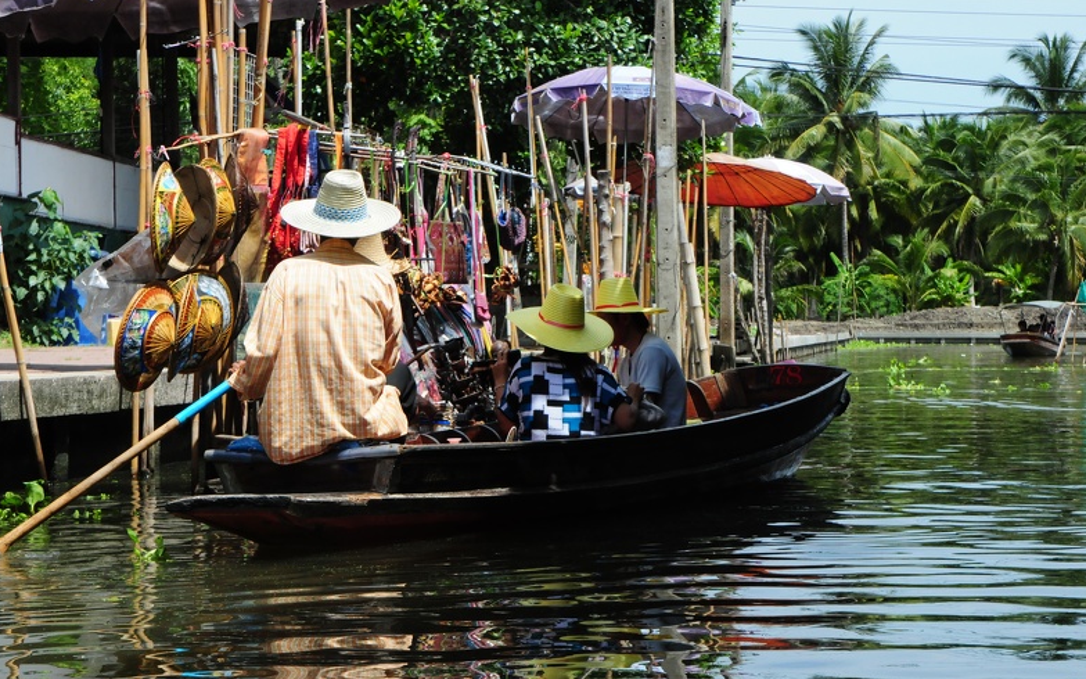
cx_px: 542
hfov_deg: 19.3
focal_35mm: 108
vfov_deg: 12.1
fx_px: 3196
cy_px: 326
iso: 1000
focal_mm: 70
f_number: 14
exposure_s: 1/640
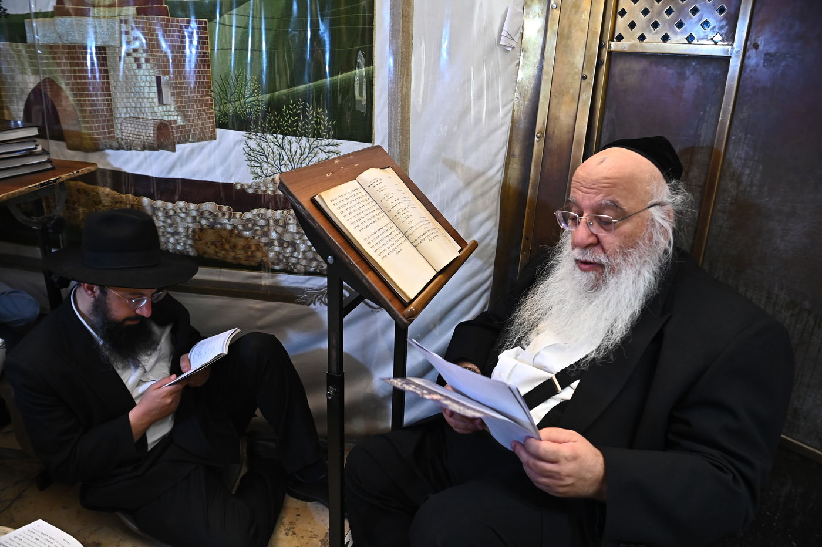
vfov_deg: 53.1
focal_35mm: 24
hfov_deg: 73.8
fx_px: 548
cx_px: 411
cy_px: 274
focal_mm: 24
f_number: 4.5
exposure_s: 1/100
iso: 2000
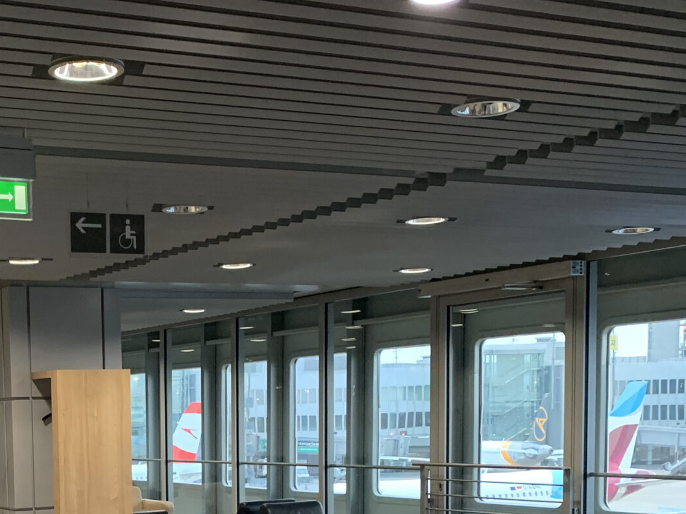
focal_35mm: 63
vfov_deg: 22.0
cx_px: 49
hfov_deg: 29.3
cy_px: 563
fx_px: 1248
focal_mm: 4.25
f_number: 1.8
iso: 250
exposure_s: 1/50
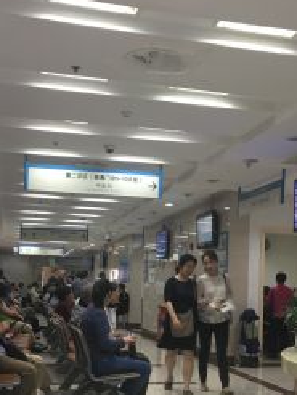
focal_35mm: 55
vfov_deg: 34.7
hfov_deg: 26.6
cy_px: 248
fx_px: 628
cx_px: 177
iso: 50
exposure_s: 1/17
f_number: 2.2
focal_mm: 4.15
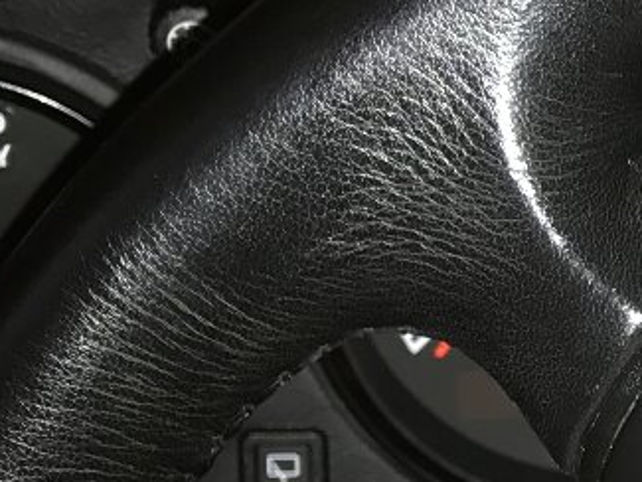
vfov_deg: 11.8
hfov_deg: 13.1
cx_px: 1403
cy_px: 527
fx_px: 2301
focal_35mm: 124
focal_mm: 3.99
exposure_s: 1/16
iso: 25
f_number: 1.8
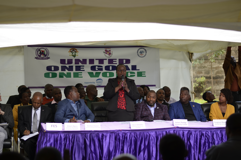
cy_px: 80
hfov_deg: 27.0
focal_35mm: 75
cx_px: 120
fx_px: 501
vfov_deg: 18.1
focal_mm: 50
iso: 100
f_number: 1.8
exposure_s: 1/320
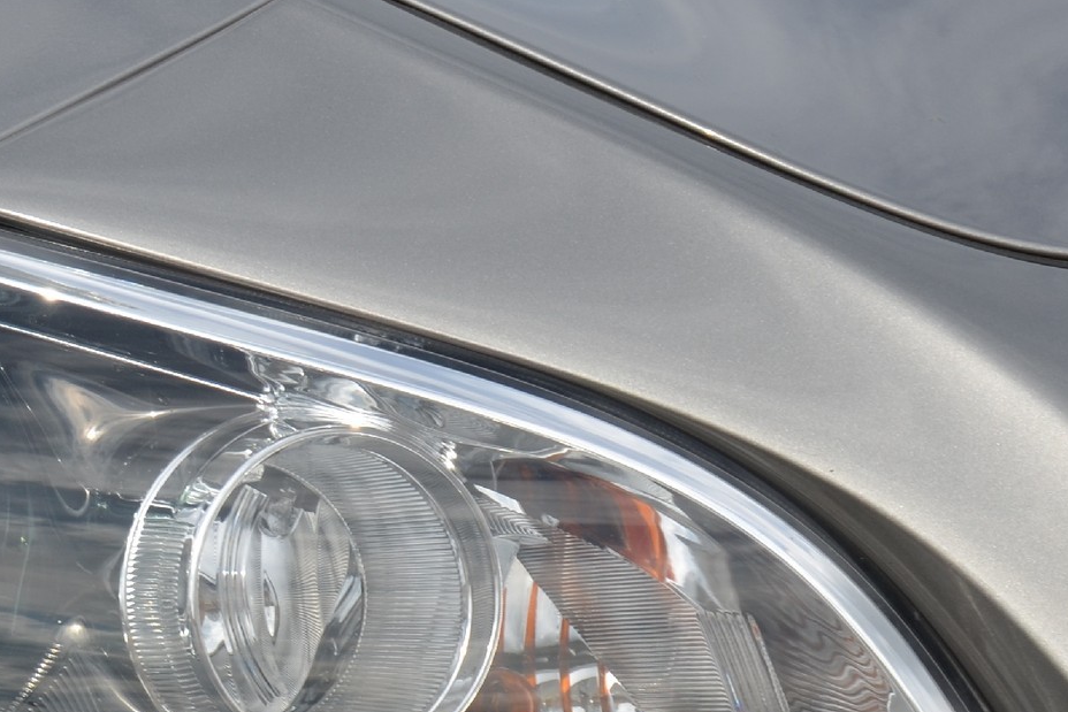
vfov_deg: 4.5
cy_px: 504
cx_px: 69
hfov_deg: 6.8
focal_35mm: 302
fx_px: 8970
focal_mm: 75
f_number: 8
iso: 100
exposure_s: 1/250
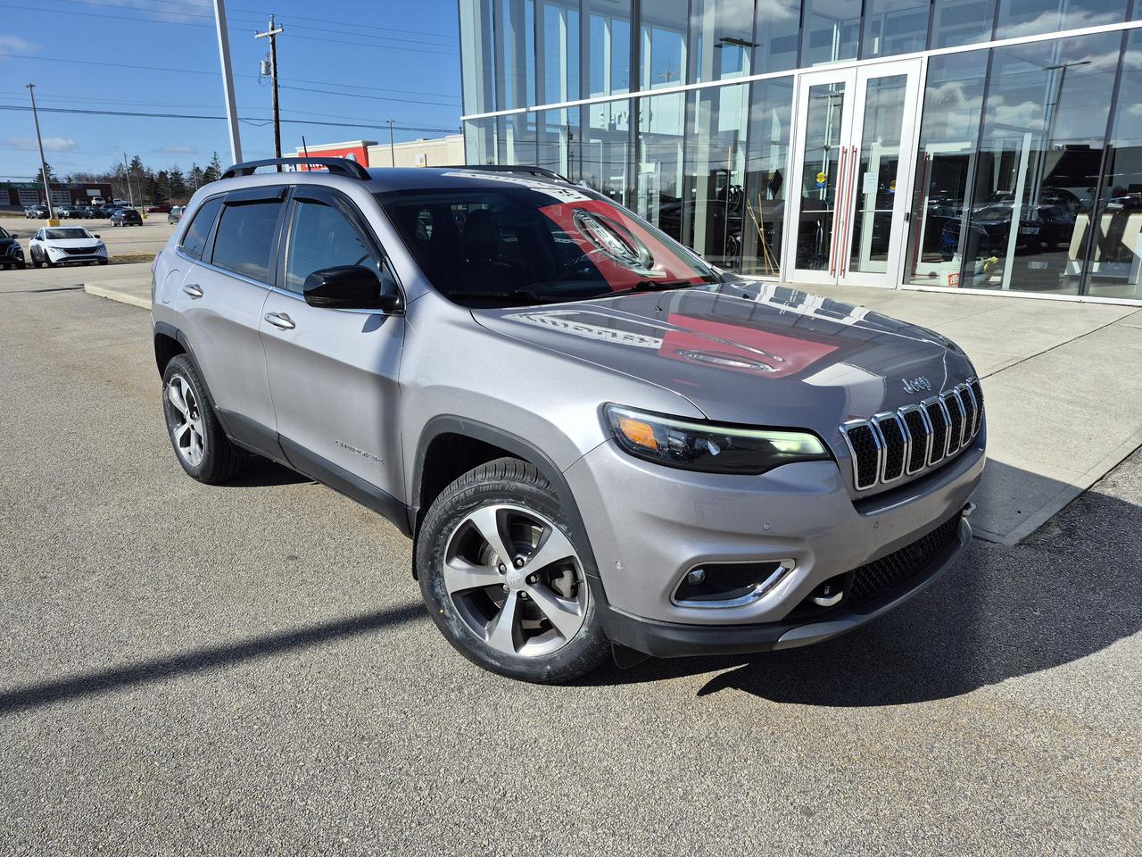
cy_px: 428
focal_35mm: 23
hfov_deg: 73.9
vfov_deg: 58.9
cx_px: 571
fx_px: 759
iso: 25
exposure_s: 1/2312
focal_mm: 5.4
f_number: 1.8
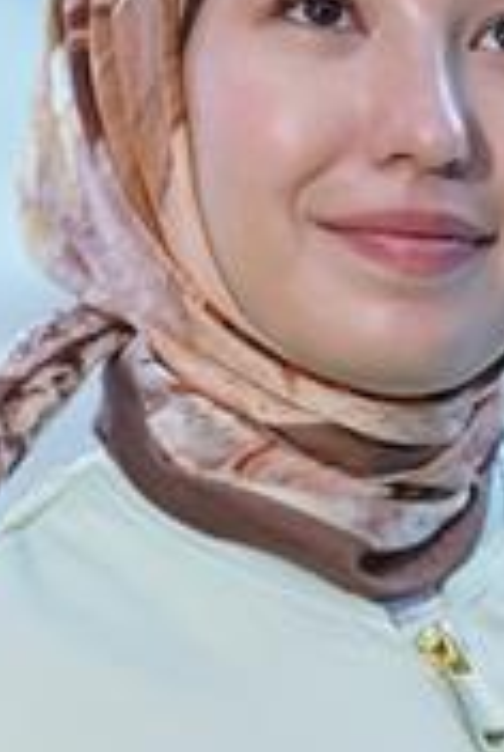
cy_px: 427
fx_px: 6338
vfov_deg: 6.8
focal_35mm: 303
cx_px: 329
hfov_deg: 4.6
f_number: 3.5
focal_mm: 115
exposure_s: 1/200
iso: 640
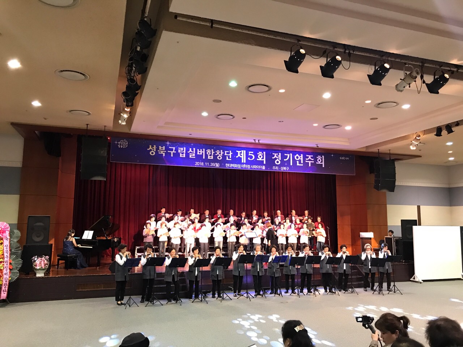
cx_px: 232
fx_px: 375
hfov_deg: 63.4
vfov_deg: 49.7
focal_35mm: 28
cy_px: 174
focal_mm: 3.99
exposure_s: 1/15
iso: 64
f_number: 1.8
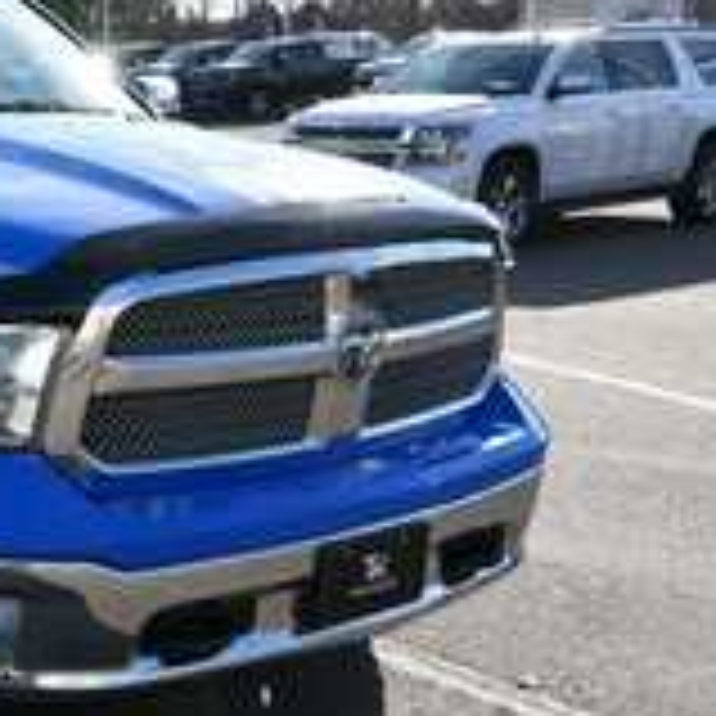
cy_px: 335
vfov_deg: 26.9
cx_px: -95
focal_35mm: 64
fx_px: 1498
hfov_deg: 24.8
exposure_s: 1/250
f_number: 8
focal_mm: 20
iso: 100
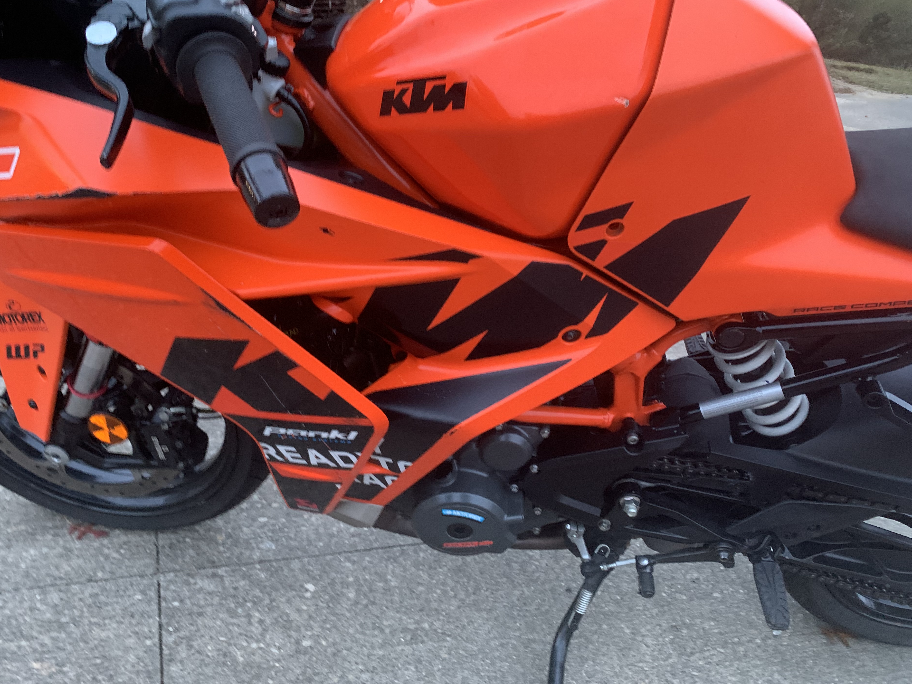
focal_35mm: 28
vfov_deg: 49.7
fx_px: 738
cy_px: 336
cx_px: 431
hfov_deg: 63.4
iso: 500
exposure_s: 1/30
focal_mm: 4.25
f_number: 1.8
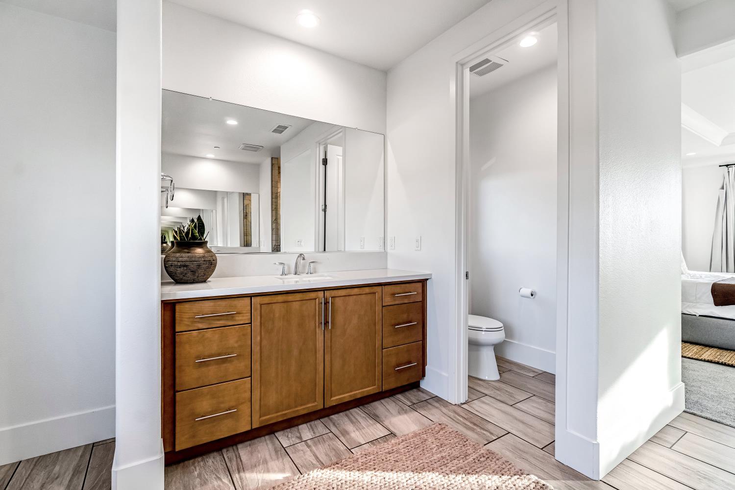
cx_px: 368
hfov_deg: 95.0
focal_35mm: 16
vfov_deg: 72.1
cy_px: 245
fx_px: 337
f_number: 9
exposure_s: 1/15
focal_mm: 11
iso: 400
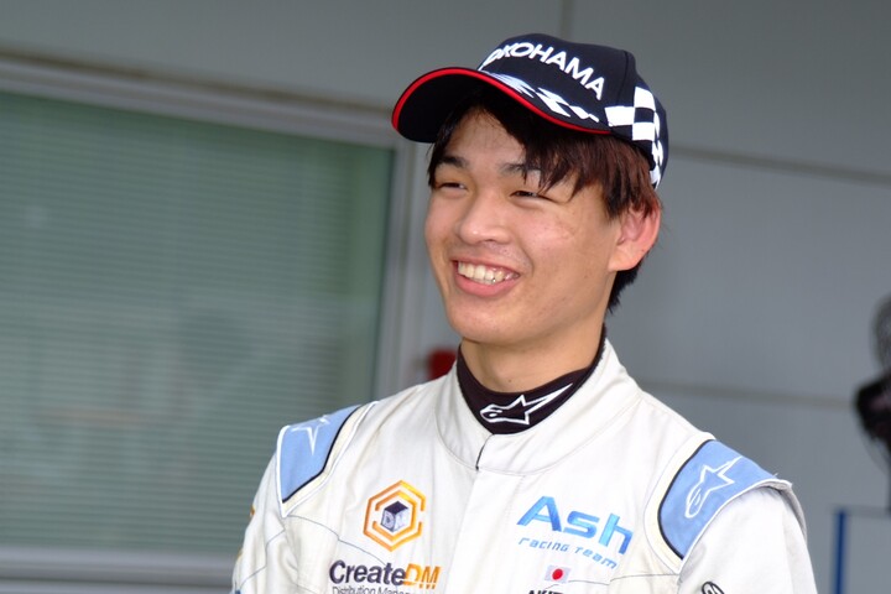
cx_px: 446
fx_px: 3712
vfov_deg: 9.1
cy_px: 297
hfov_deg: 13.7
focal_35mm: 150
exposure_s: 1/60
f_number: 5.3
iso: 100
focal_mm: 100
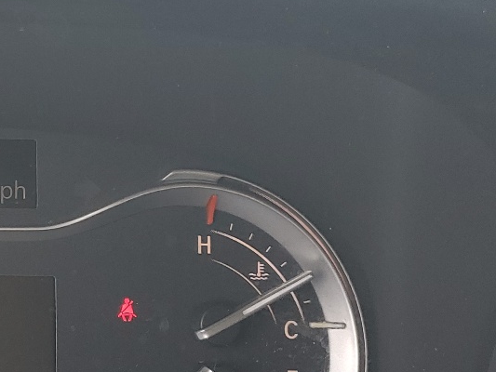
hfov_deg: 22.9
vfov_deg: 18.9
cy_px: 228
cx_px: -105
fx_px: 1118
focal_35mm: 78
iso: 50
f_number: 1.5
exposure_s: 1/122
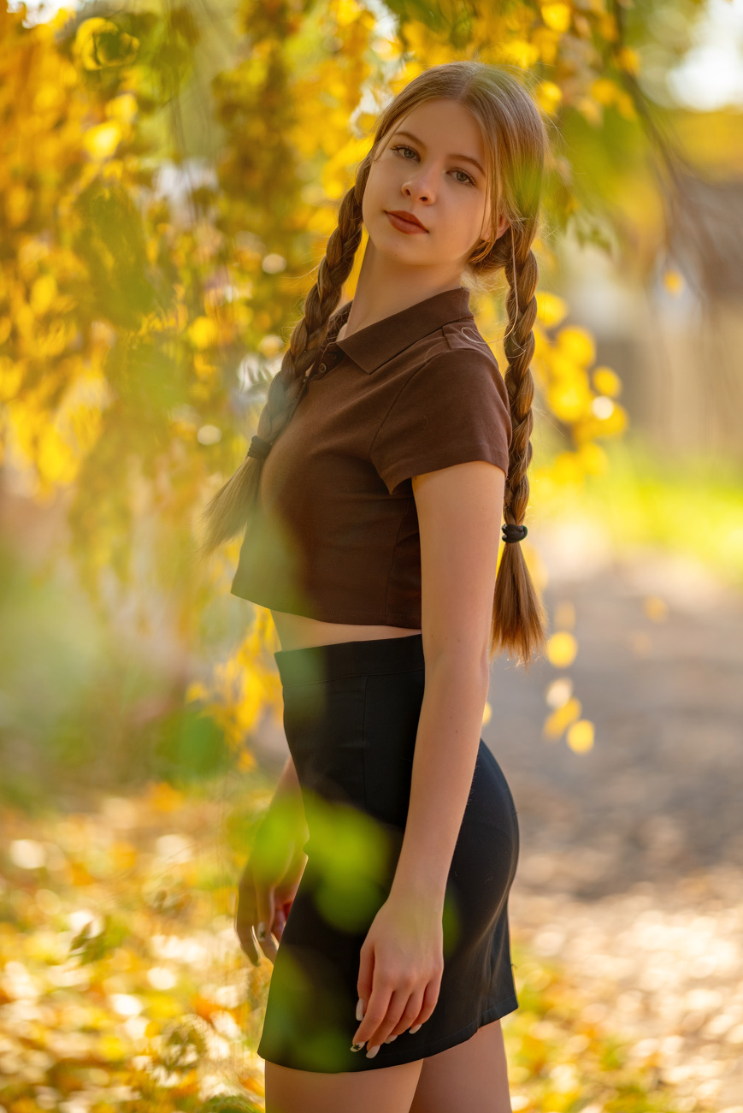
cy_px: 538
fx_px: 3493
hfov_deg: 12.1
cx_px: 393
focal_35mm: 113
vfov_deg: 18.1
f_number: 1.4
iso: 100
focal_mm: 105
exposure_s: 1/1600
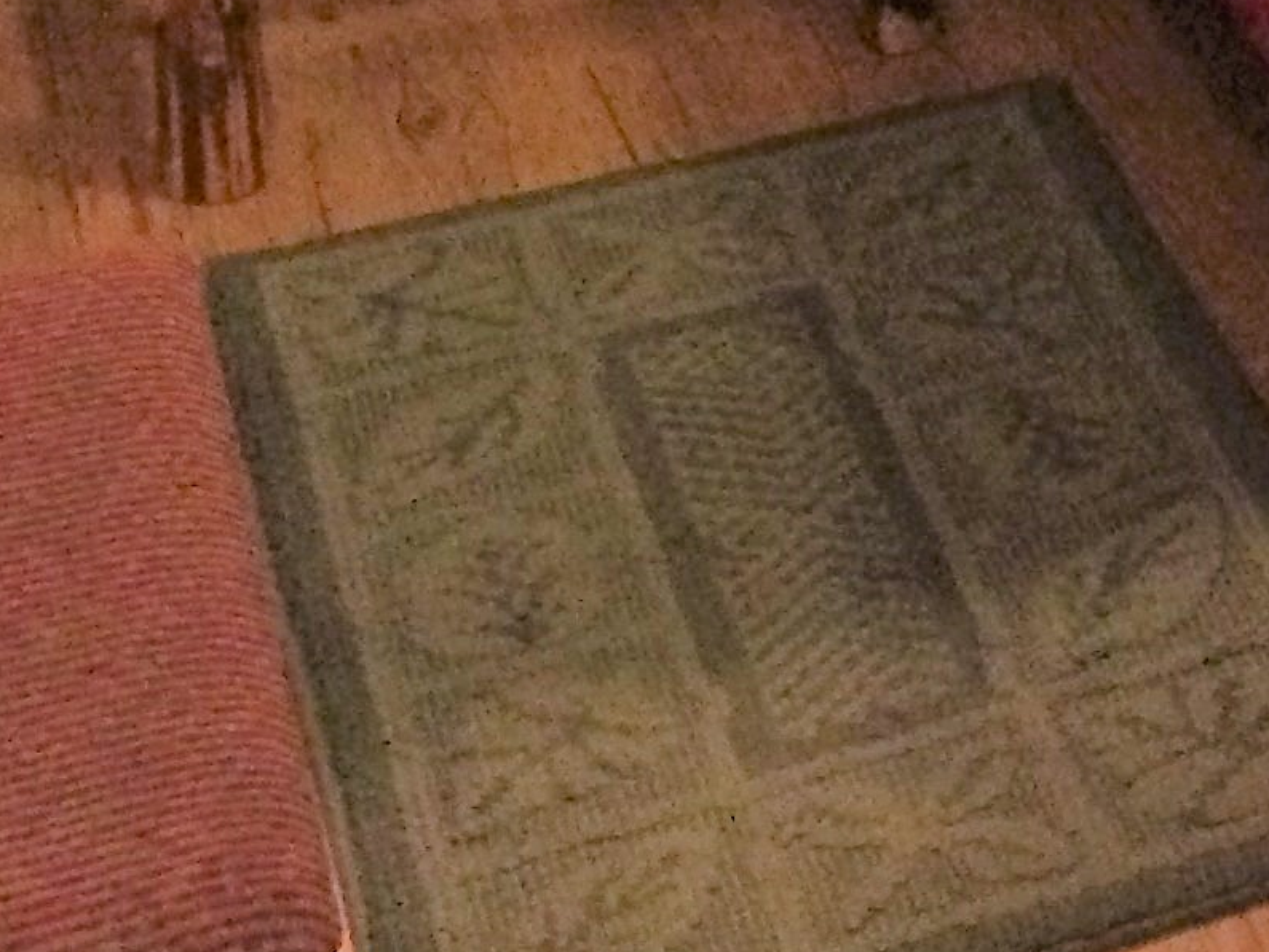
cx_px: 2268
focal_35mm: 119
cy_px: -906
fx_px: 4364
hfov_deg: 14.6
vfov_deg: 11.3
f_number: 2.2
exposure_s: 1/30
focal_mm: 4.15
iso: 320
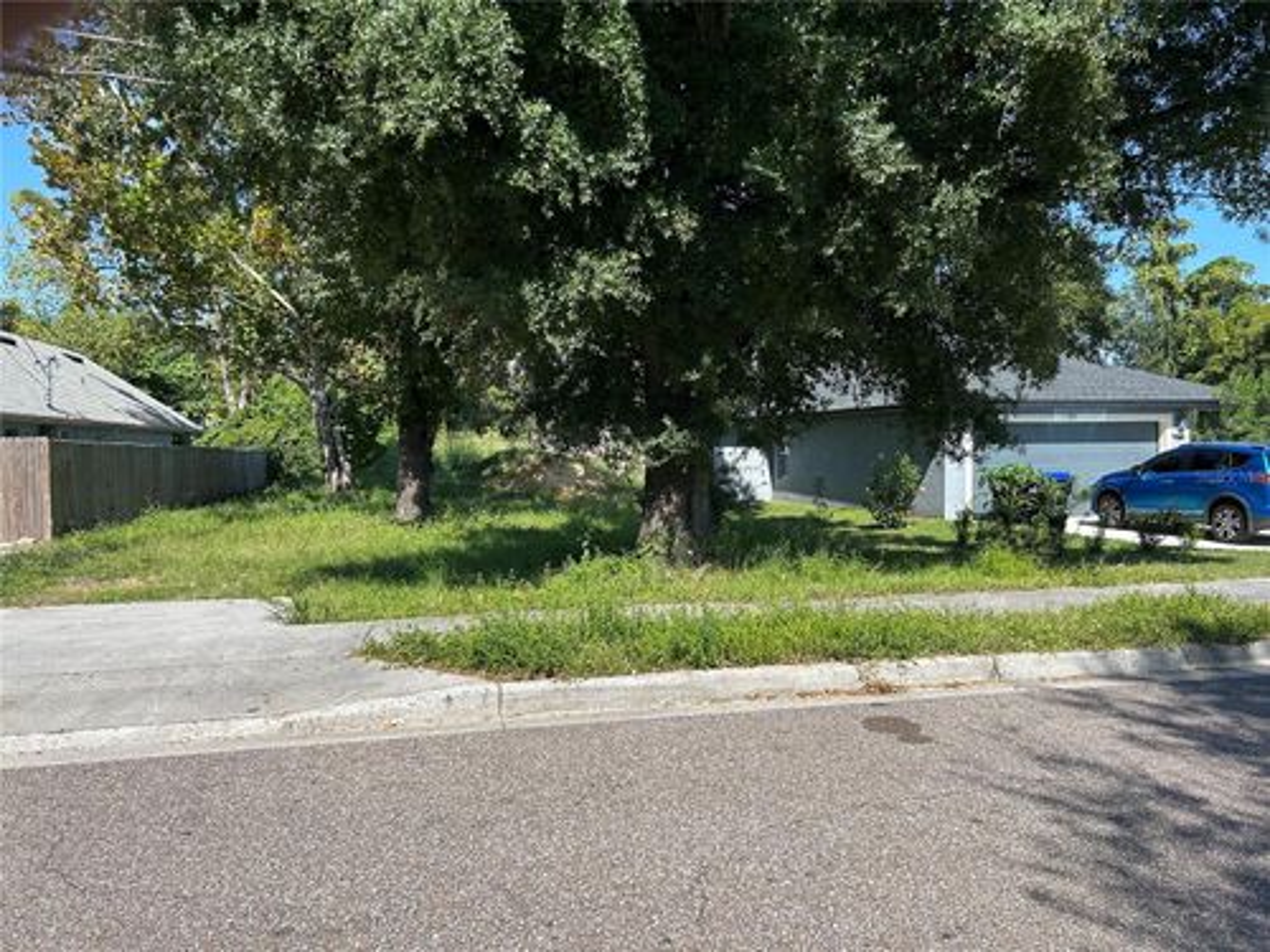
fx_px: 954
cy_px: 476
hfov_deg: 67.3
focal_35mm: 26
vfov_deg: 53.1
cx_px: 635
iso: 50
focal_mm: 5.7
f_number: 1.5
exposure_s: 1/2762
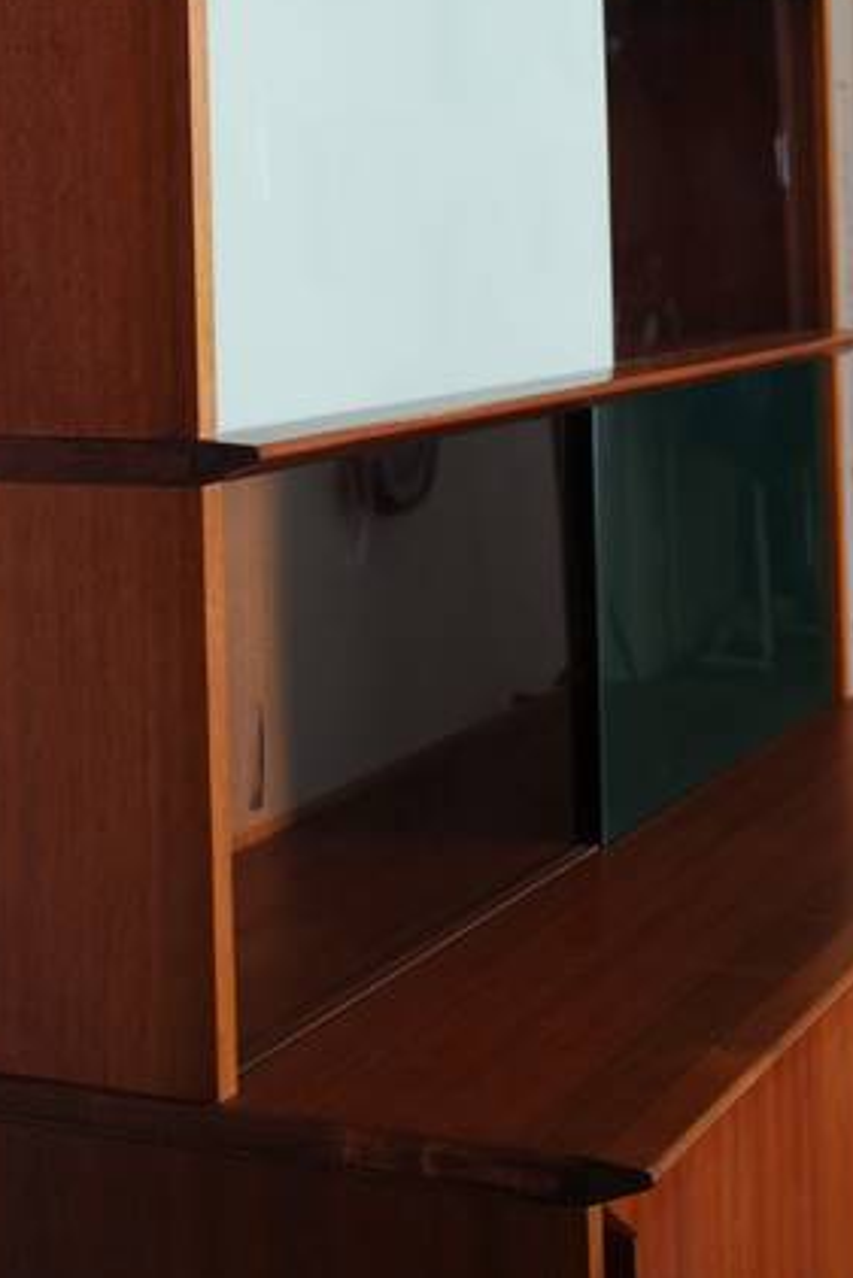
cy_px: 152
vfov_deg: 26.8
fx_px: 2592
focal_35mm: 73
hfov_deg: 18.7
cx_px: 395
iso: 400
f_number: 4
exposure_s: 1/50
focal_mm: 26
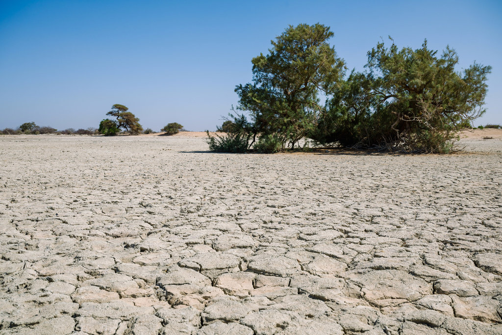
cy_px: 168
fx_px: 467
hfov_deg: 56.5
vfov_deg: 39.4
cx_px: 251
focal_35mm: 34
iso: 80
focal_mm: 33.5
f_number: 8
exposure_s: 1/200
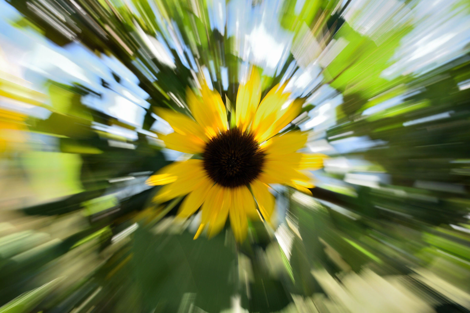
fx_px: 431
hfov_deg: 57.2
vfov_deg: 40.0
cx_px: 235
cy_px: 156
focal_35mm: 33
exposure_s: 1/30
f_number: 10
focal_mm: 22
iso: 100
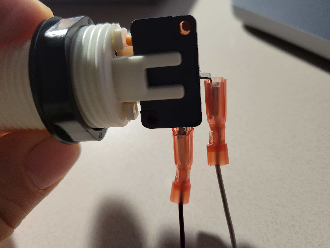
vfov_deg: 53.1
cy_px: 124
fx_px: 248
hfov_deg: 67.3
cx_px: 165
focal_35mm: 26
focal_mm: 5.4
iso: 250
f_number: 1.8
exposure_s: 1/40
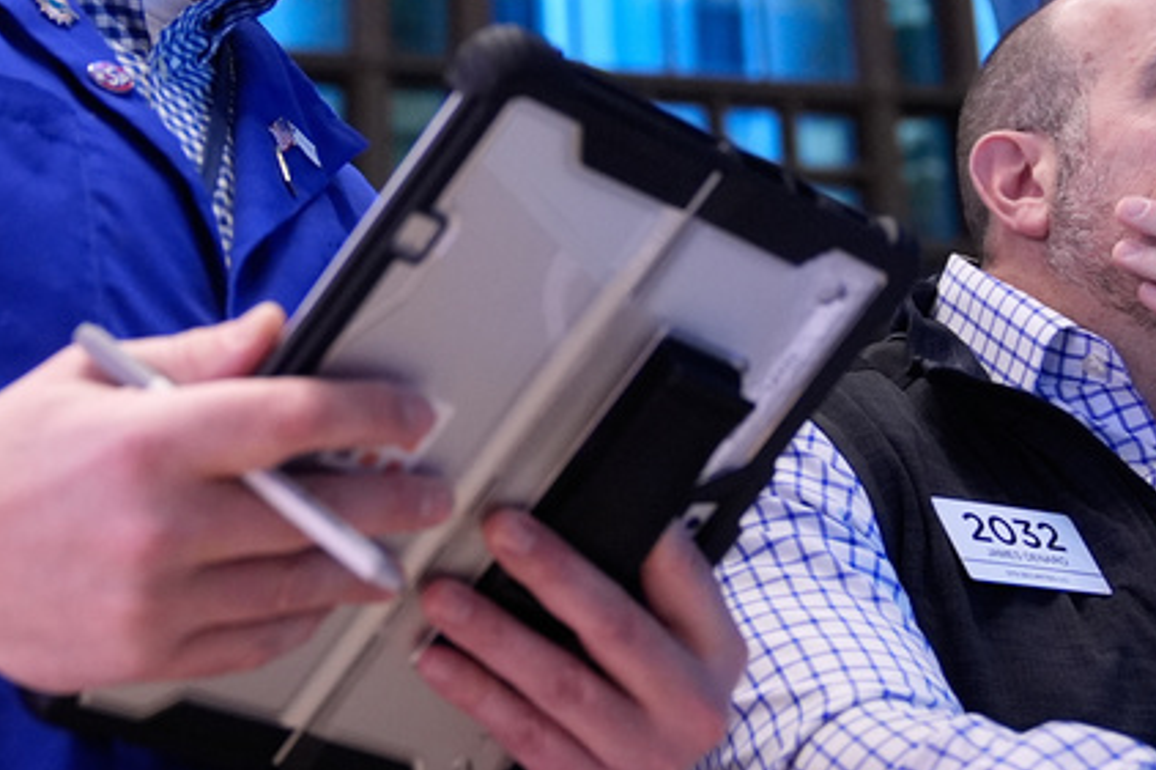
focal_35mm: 85
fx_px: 2728
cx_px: 518
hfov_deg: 23.9
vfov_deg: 16.0
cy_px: 171
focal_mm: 35
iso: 3200
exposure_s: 1/160
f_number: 2.8
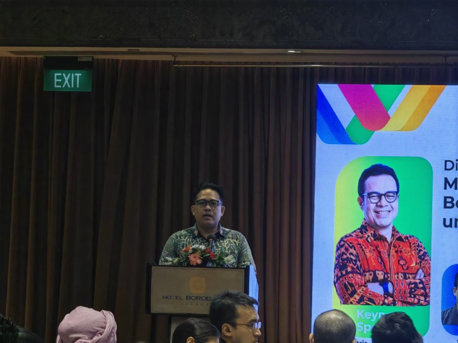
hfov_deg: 9.9
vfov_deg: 7.5
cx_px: 229
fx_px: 2633
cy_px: 172
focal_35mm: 199
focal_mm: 16.85
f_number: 3.5
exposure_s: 1/33.2
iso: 320
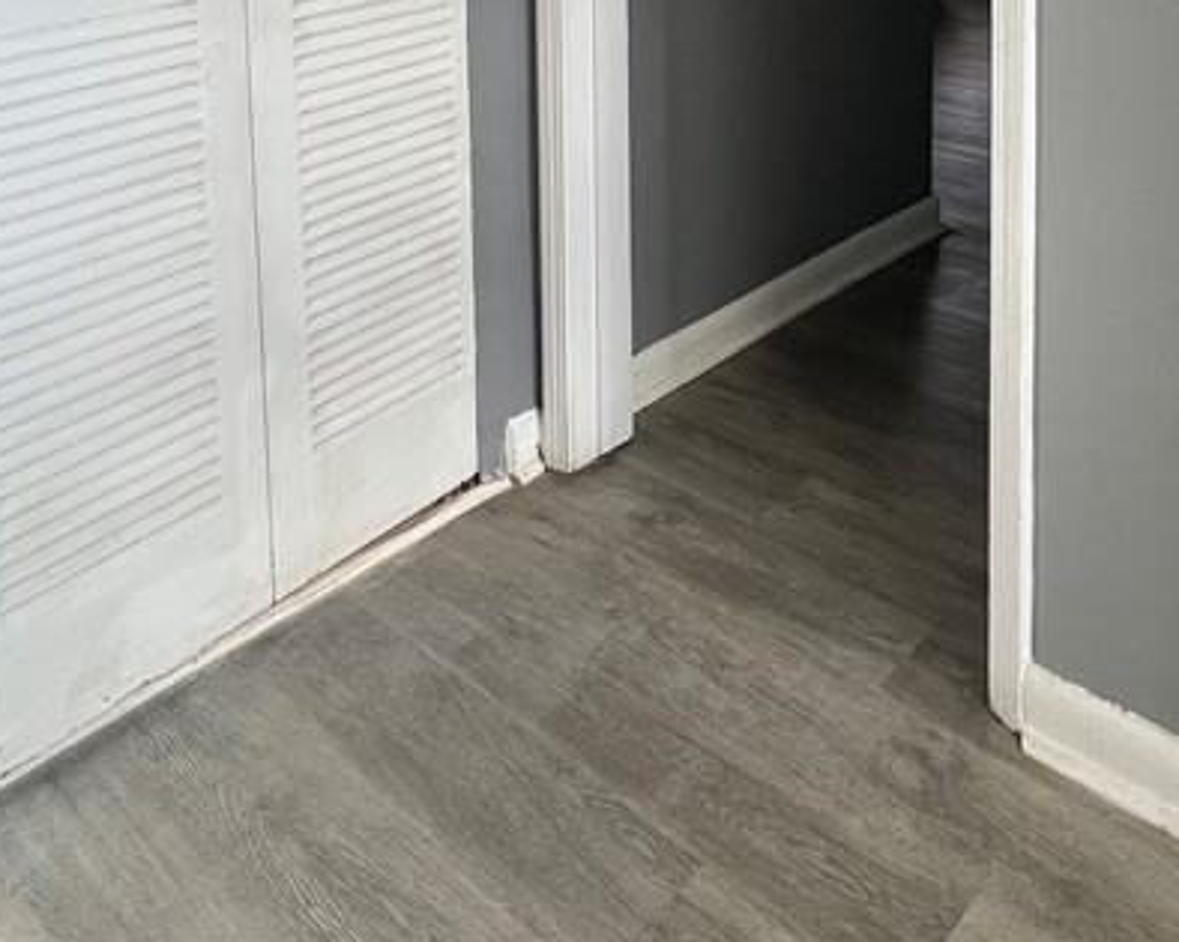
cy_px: -197
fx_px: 1151
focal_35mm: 33
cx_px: 844
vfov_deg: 35.0
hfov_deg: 52.5
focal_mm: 1.57
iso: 64
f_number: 1.8
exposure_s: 1/99
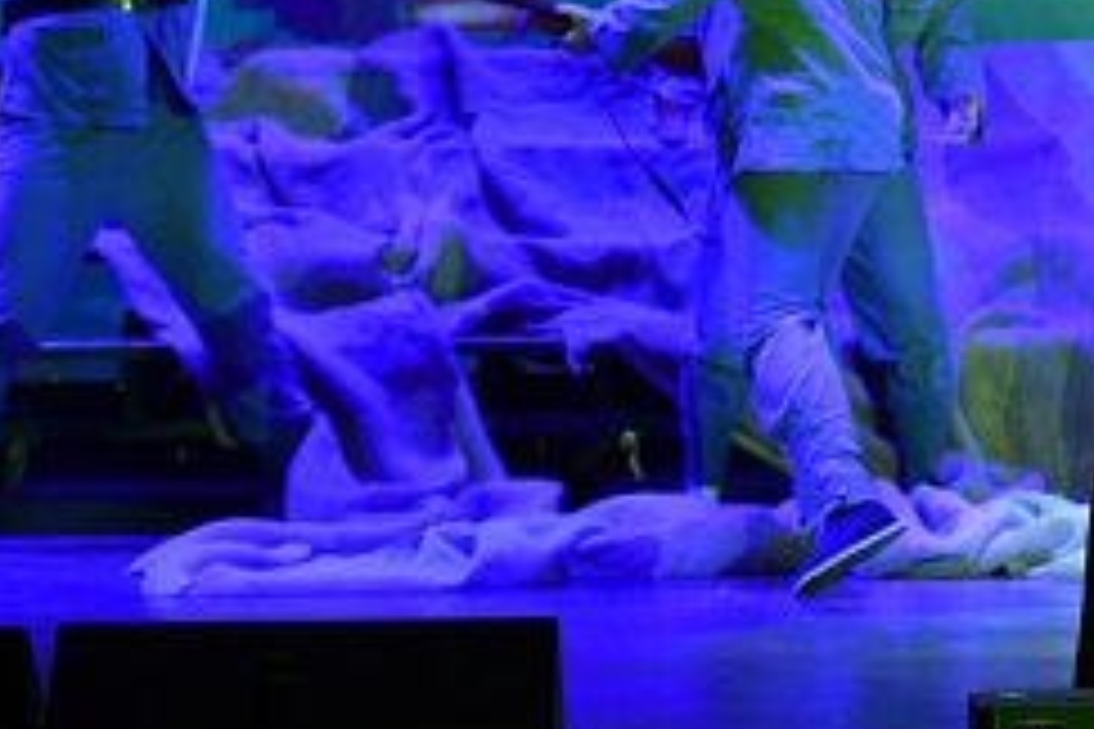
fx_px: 7749
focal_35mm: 255
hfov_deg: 8.0
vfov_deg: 5.4
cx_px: 1283
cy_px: -284
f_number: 5
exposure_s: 1/250
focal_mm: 86
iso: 800
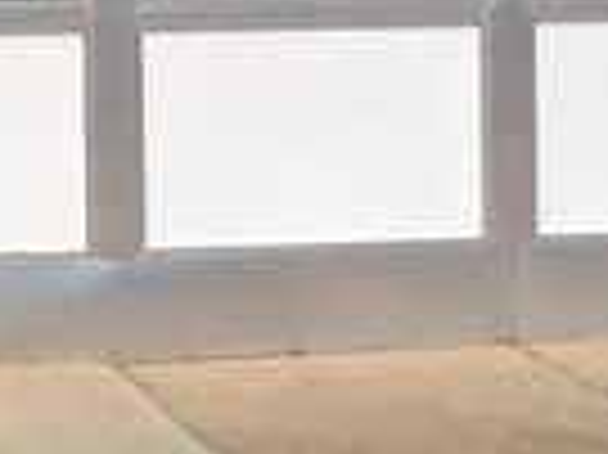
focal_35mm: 111
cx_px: -182
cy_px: -112
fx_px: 1948
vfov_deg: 12.9
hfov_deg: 16.7
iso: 25
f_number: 2.2
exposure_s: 1/4049
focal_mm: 4.15
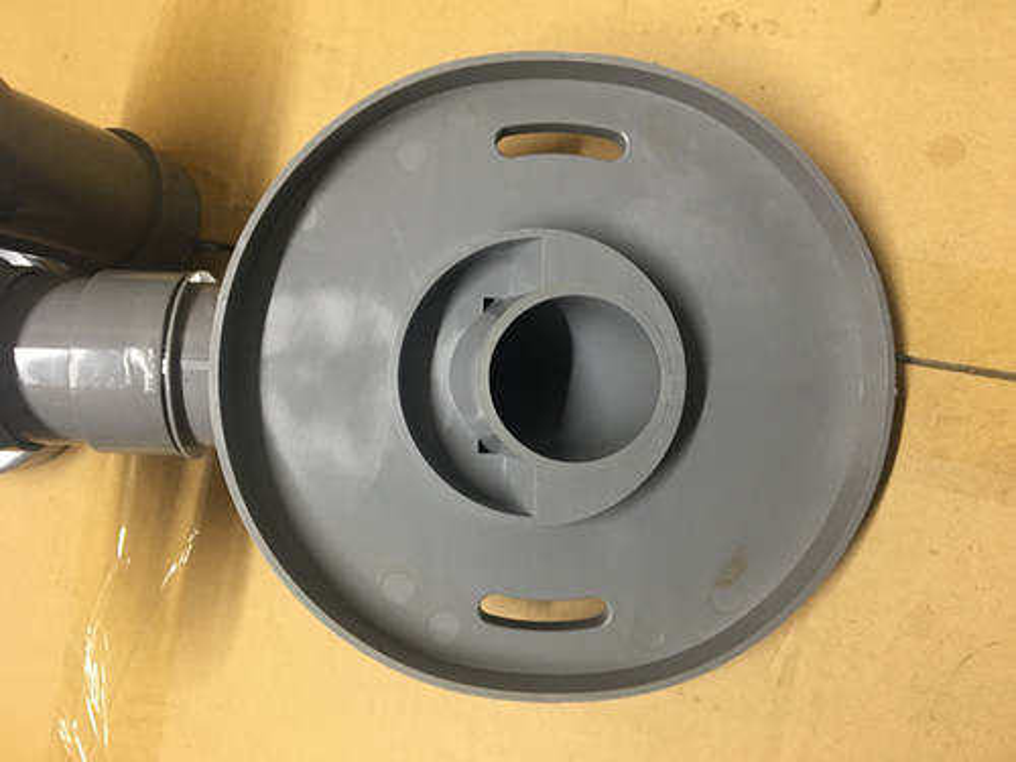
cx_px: 508
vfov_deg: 48.2
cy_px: 381
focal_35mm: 29
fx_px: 851
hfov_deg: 61.7
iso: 125
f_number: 2.2
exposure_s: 1/33
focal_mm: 4.15
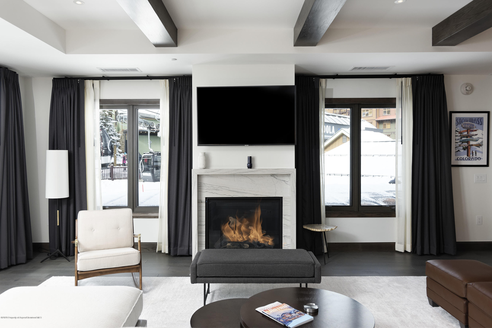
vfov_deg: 51.3
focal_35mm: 25
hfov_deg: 71.5
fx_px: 342
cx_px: 246
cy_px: 164
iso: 800
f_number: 7.1
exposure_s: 1/30
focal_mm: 25
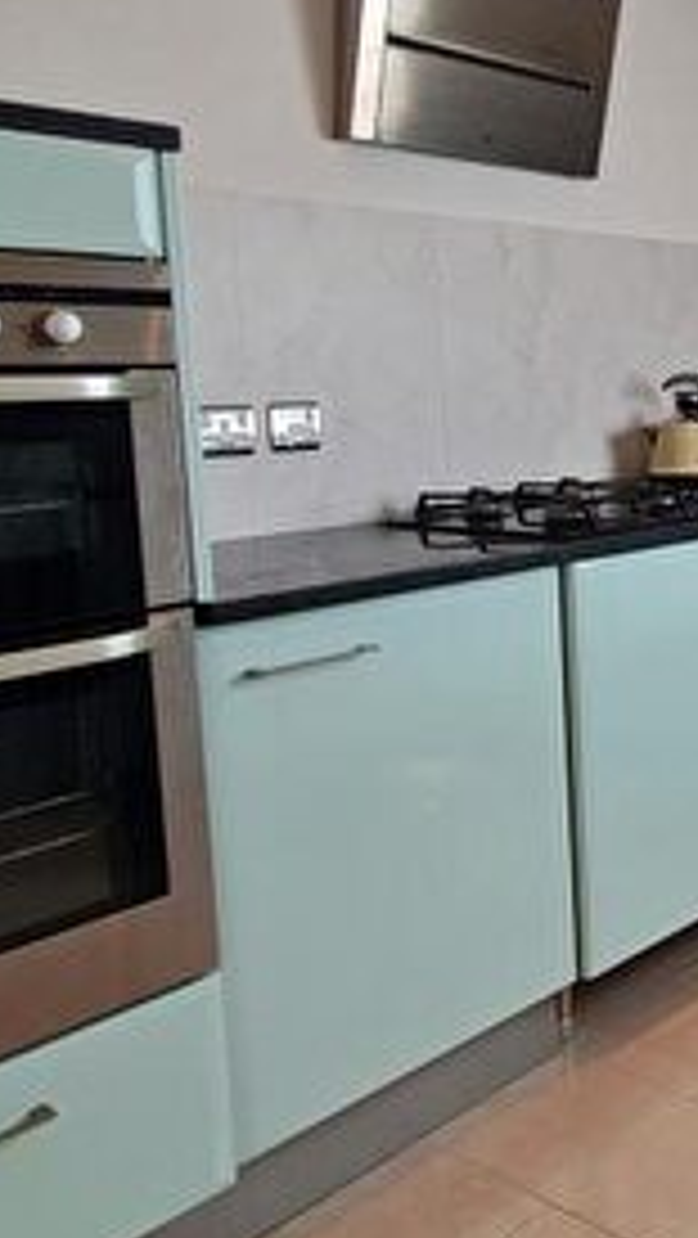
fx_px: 1183
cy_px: 493
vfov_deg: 54.8
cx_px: 914
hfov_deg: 27.3
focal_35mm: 36
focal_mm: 1.74
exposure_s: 1/124
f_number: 2.2
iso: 50
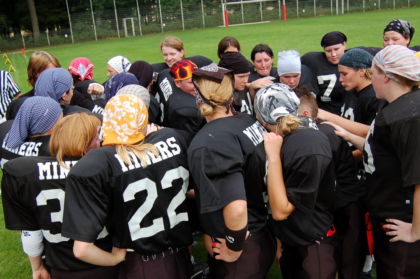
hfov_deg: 48.5
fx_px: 466
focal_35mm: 40
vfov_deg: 33.2
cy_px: 166
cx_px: 202
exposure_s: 1/1000
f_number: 4
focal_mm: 20
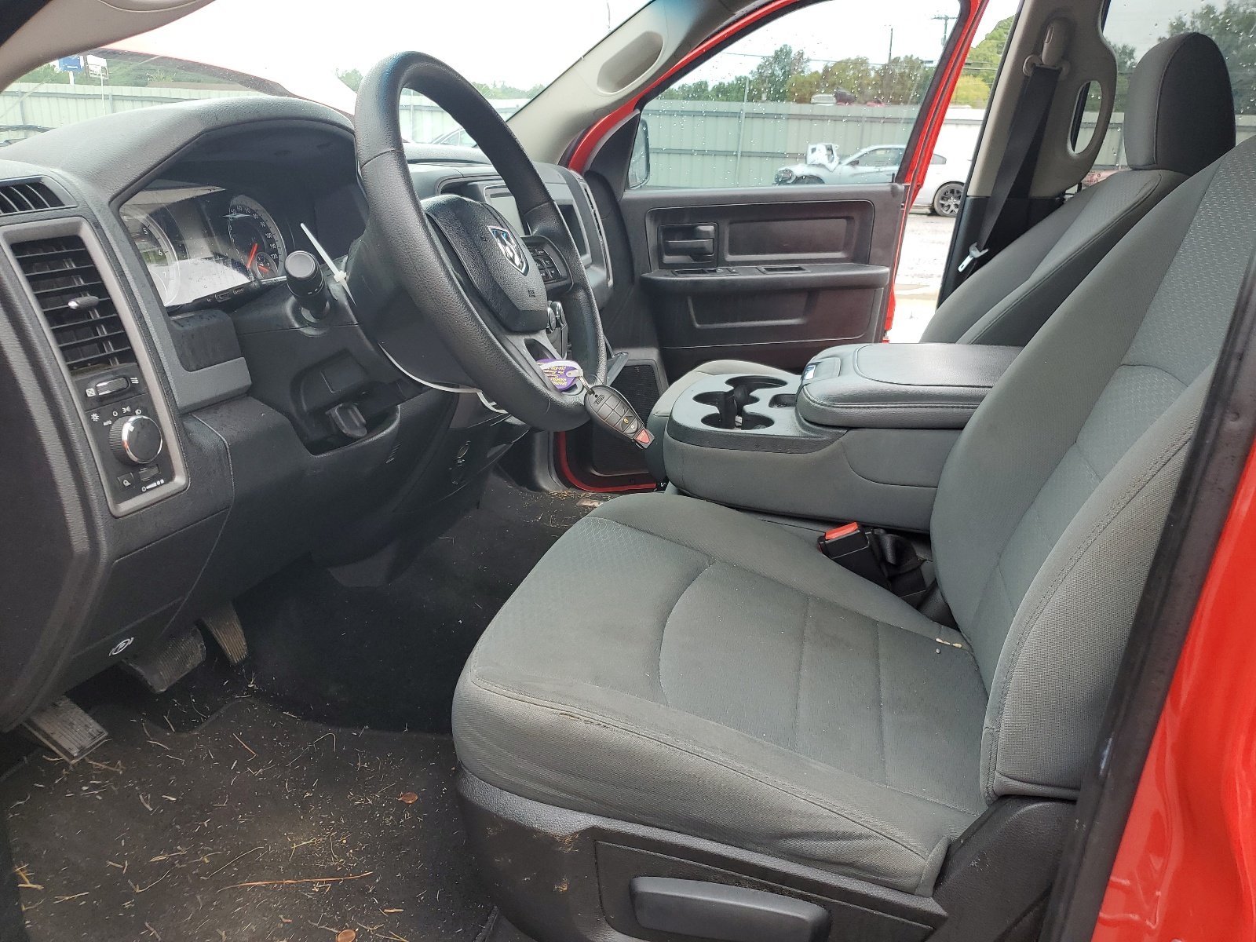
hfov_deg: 67.3
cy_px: 471
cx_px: 628
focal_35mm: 26
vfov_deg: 53.1
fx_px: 943
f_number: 1.5
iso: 50
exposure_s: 1/227
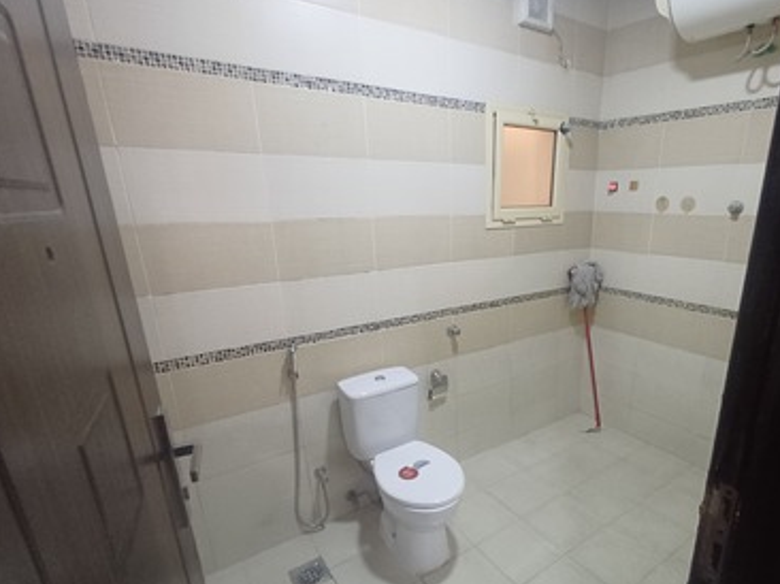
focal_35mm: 20
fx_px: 450
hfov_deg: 80.6
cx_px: 476
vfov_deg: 65.3
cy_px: 351
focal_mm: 1.64
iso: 320
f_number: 2.2
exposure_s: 1/25
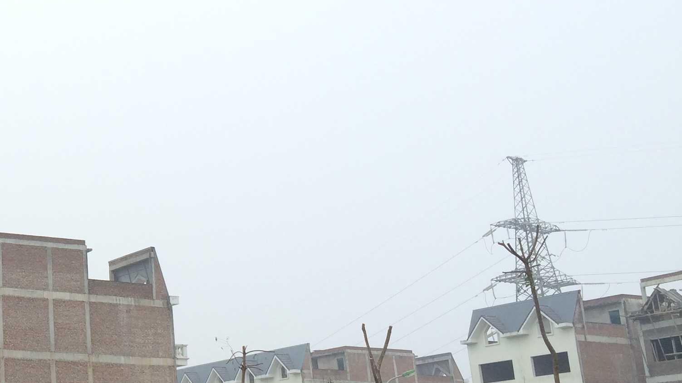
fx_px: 1284
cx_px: -36
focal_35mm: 71
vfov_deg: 17.0
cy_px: 145
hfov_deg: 27.6
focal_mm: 4.12
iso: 32
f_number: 2.2
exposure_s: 1/189
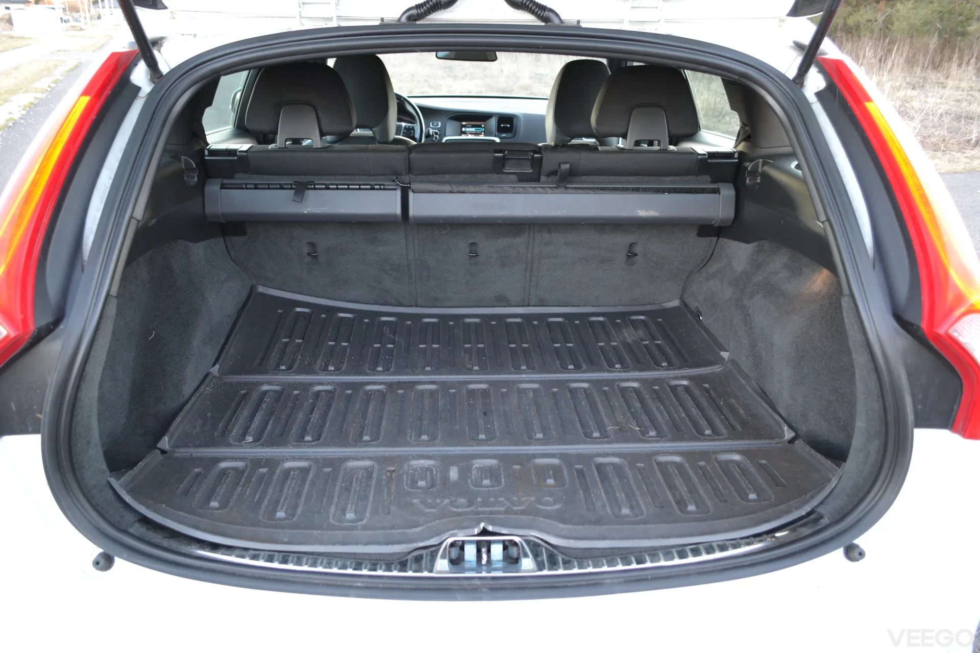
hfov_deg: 67.4
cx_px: 490
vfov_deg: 47.9
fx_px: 735
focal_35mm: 27
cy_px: 326
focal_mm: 18
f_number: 3.5
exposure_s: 1/15
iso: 400
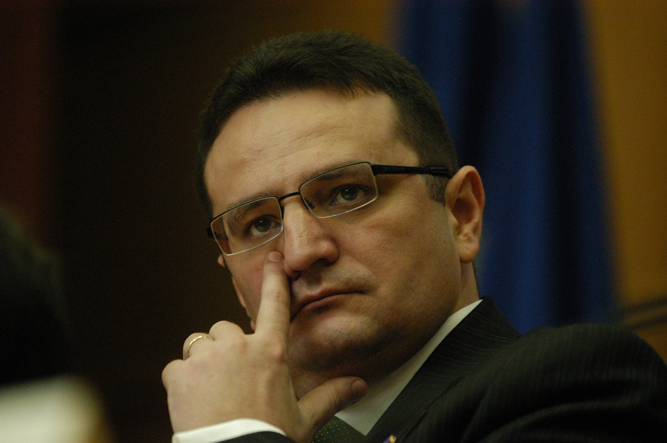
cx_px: 334
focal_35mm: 248
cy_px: 222
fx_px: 4581
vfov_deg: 5.5
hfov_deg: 8.3
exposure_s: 1/100
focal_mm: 165
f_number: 2.8
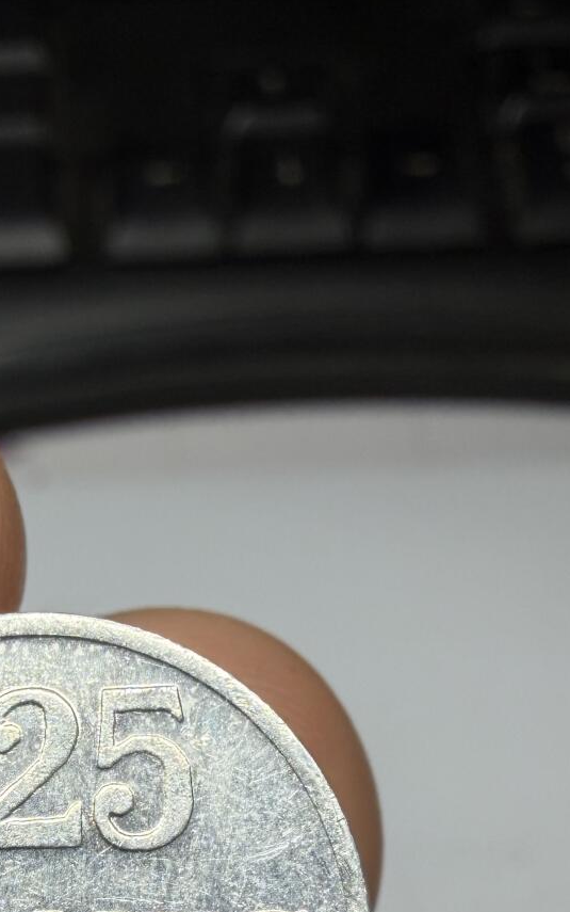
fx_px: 1440
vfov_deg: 32.5
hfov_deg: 21.5
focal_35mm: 58
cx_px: -20
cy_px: 898
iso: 64
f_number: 2.2
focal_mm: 2.22
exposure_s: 1/121
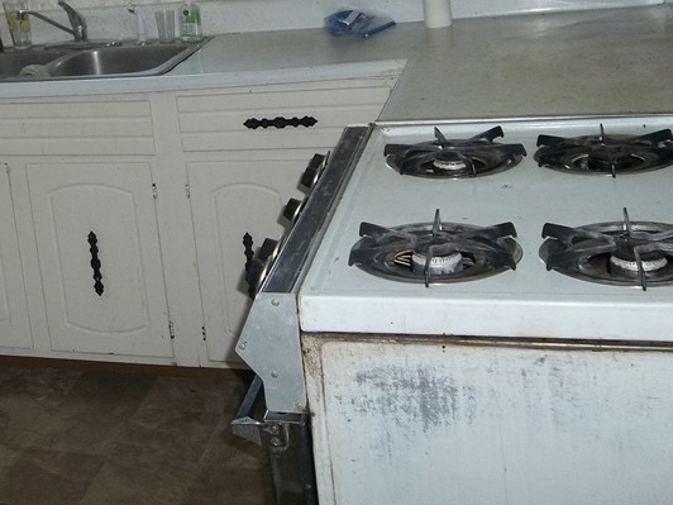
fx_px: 1011
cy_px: 42
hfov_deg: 35.3
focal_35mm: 52
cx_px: 110
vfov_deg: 27.0
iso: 160
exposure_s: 1/30
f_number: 3.5
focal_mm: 4.9
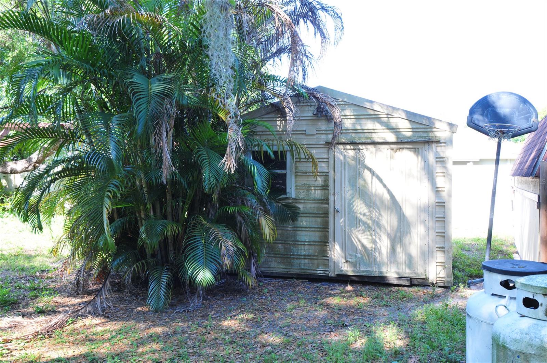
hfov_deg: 53.2
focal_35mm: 36
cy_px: 182
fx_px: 546
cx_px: 274
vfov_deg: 36.8
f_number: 8
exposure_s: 1/60
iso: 400
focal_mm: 24
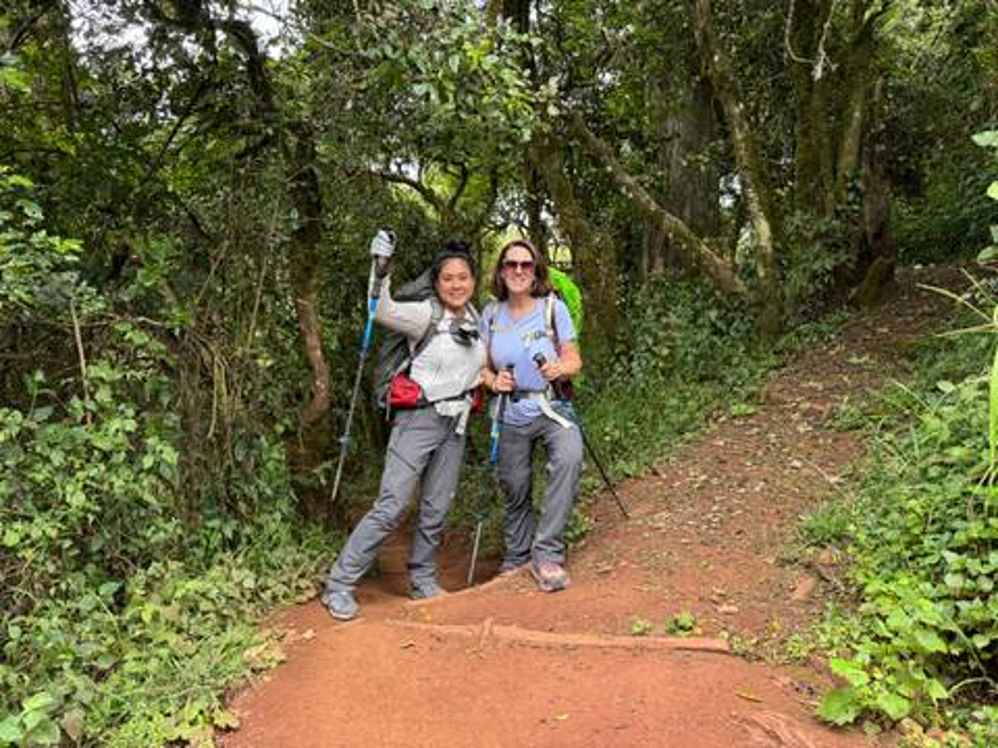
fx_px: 692
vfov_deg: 56.8
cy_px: 374
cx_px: 499
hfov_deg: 71.6
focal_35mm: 24
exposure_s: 1/121
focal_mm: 6.76
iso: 125
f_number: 1.78
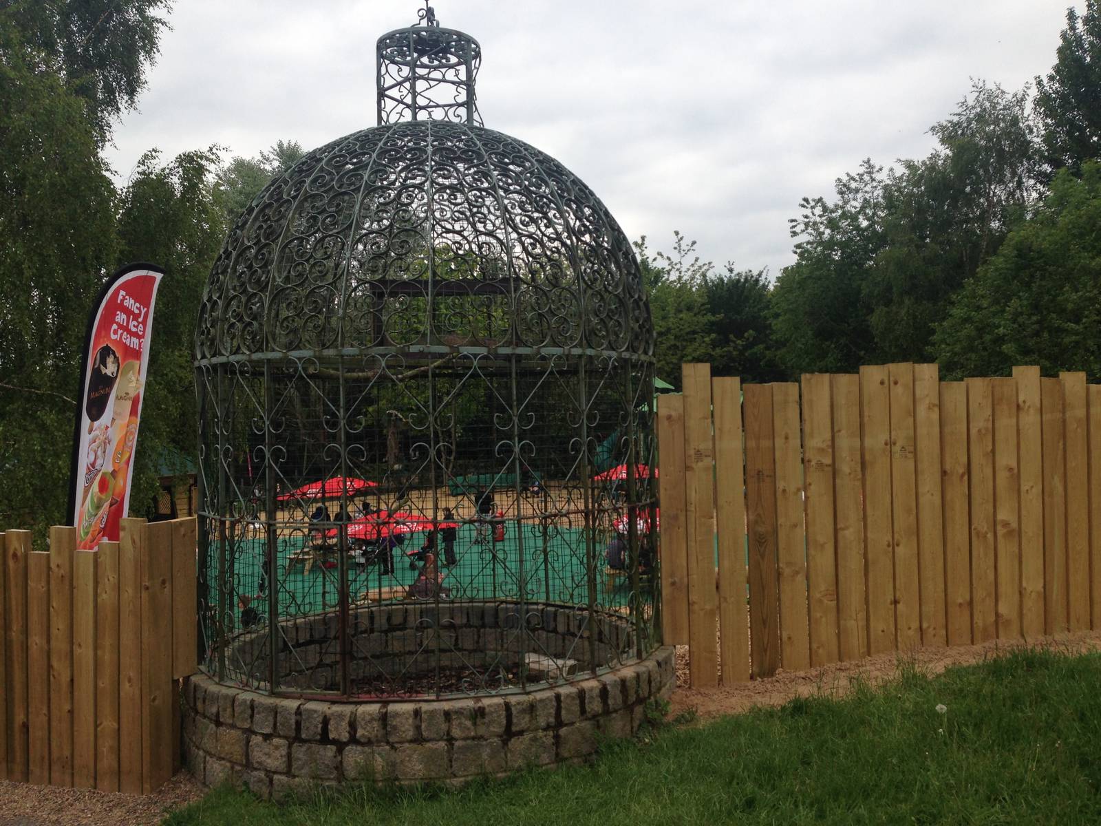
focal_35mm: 33
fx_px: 1050
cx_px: 550
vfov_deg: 42.9
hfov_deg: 55.4
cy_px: 413
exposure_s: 1/1290
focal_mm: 4.12
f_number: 2.4
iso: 50
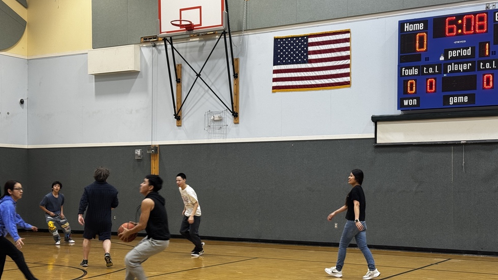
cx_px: 244
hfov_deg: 37.8
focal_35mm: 55
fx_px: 726
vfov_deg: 21.8
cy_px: 173
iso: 80
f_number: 1.78
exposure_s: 1/120
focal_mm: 6.76
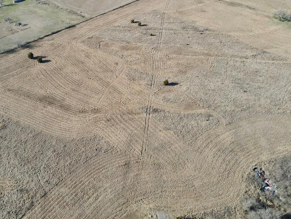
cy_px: 81
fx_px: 277
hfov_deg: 54.9
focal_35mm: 33
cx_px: 115
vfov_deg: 42.6
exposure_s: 1/320
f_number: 2.8
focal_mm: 4.5
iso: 100
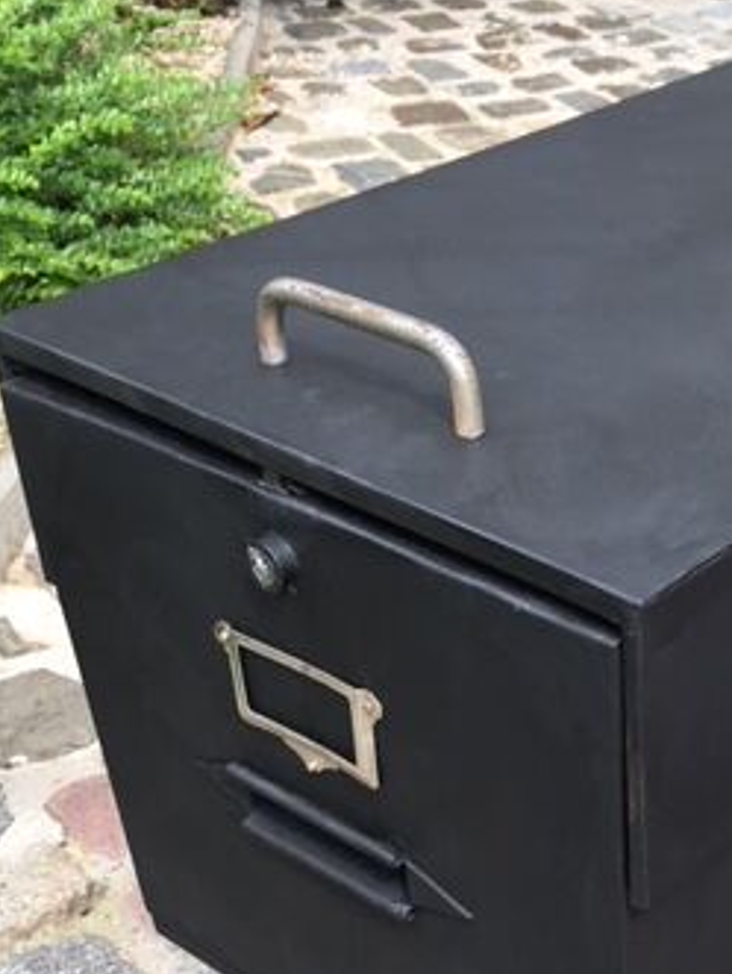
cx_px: 603
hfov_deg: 25.6
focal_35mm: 56
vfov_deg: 33.0
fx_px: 1576
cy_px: 827
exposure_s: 1/289
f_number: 2.2
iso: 25
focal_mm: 4.15
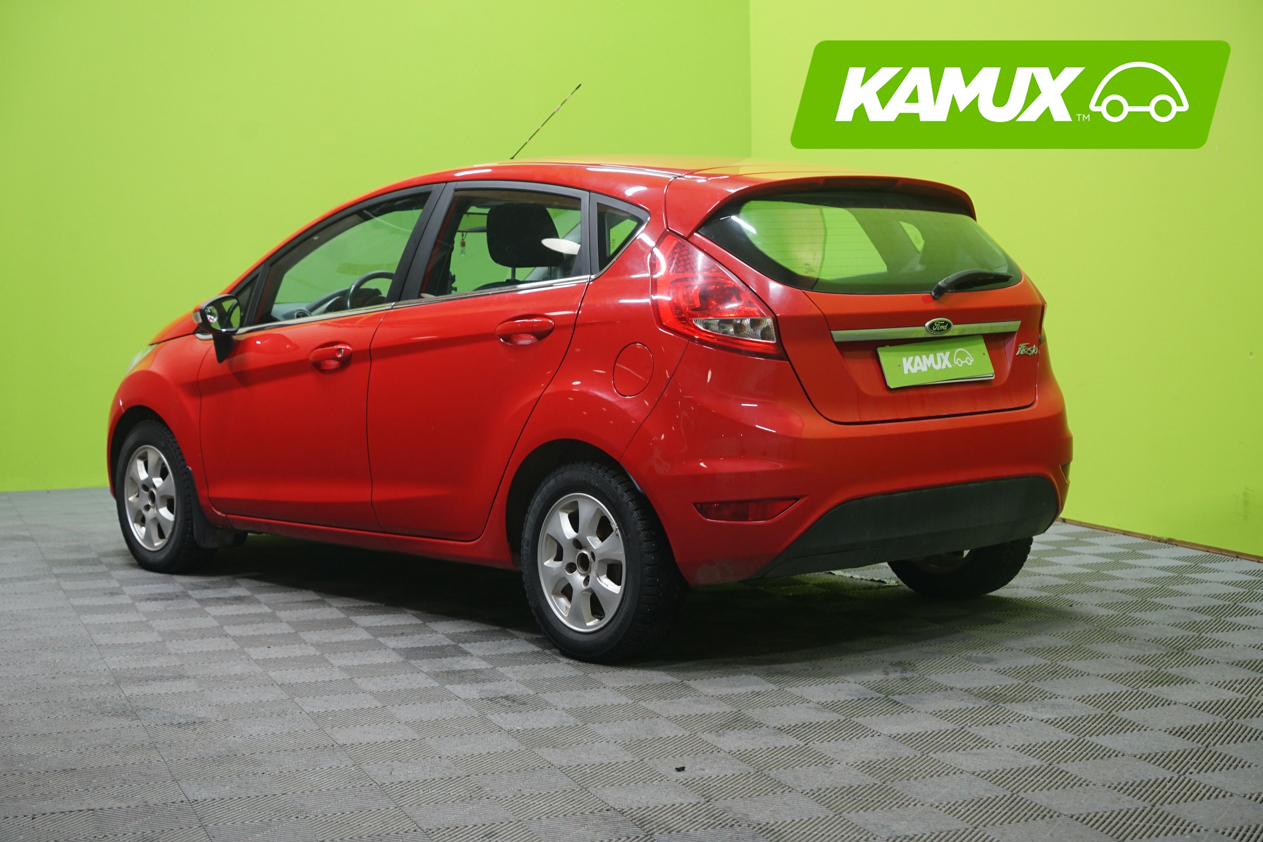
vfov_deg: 23.0
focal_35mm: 59
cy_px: 421
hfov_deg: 33.9
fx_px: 2070
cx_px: 632
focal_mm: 59
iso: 1000
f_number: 5
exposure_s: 1/20
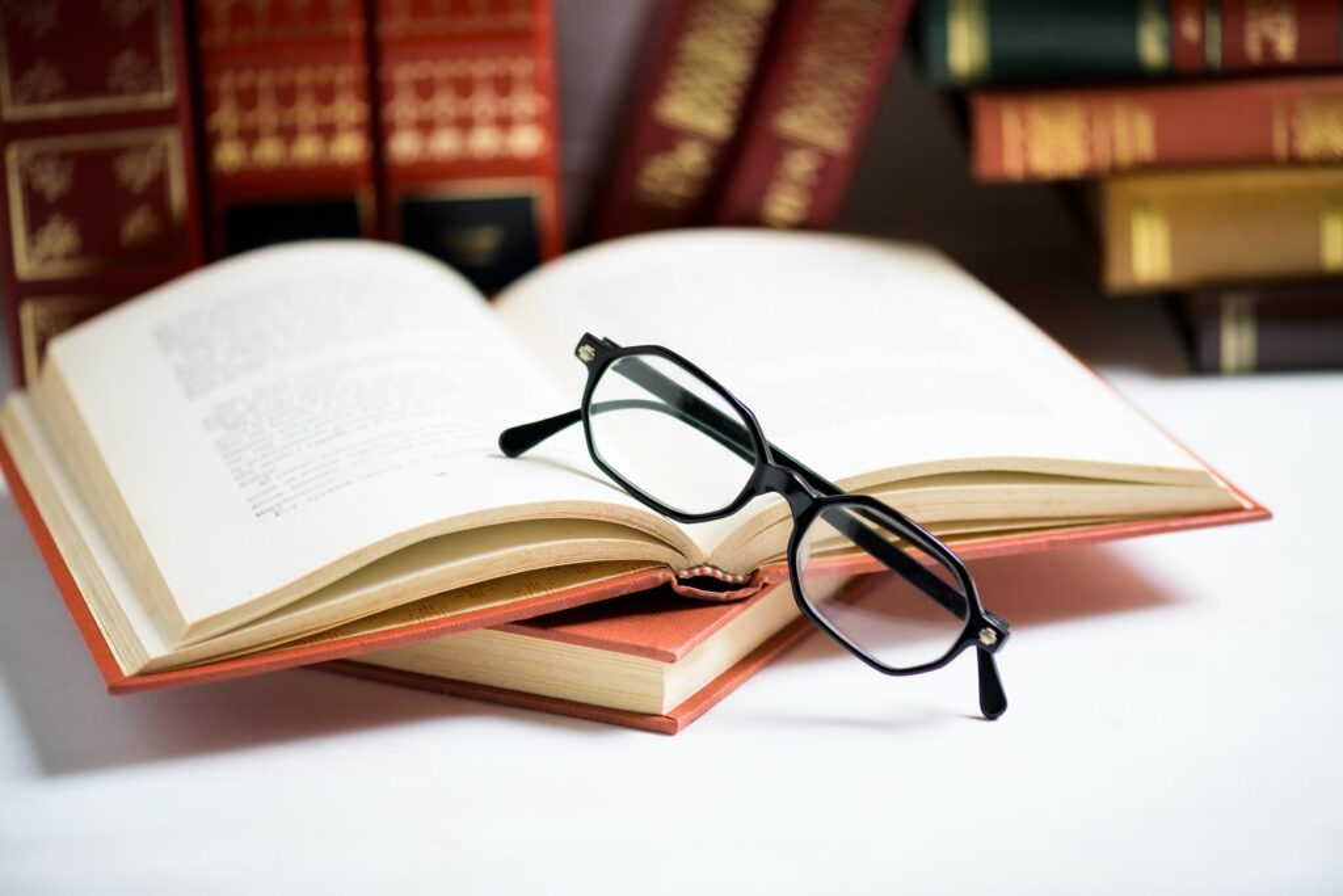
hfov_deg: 19.5
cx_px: 672
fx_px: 3917
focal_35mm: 105
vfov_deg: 13.0
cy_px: 448
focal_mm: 105
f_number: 3
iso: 320
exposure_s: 1/80
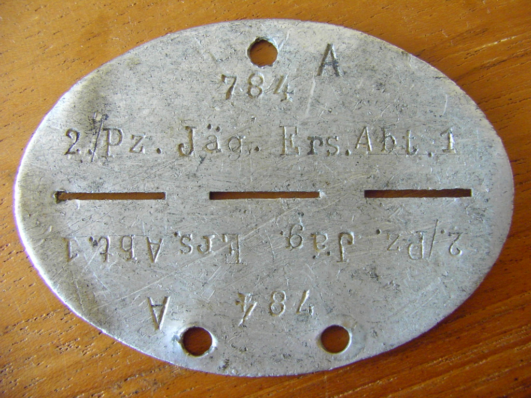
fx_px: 568
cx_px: 266
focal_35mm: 37
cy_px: 199
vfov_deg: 38.7
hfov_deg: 50.1
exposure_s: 1/39
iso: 230
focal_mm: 5.7
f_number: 2.8
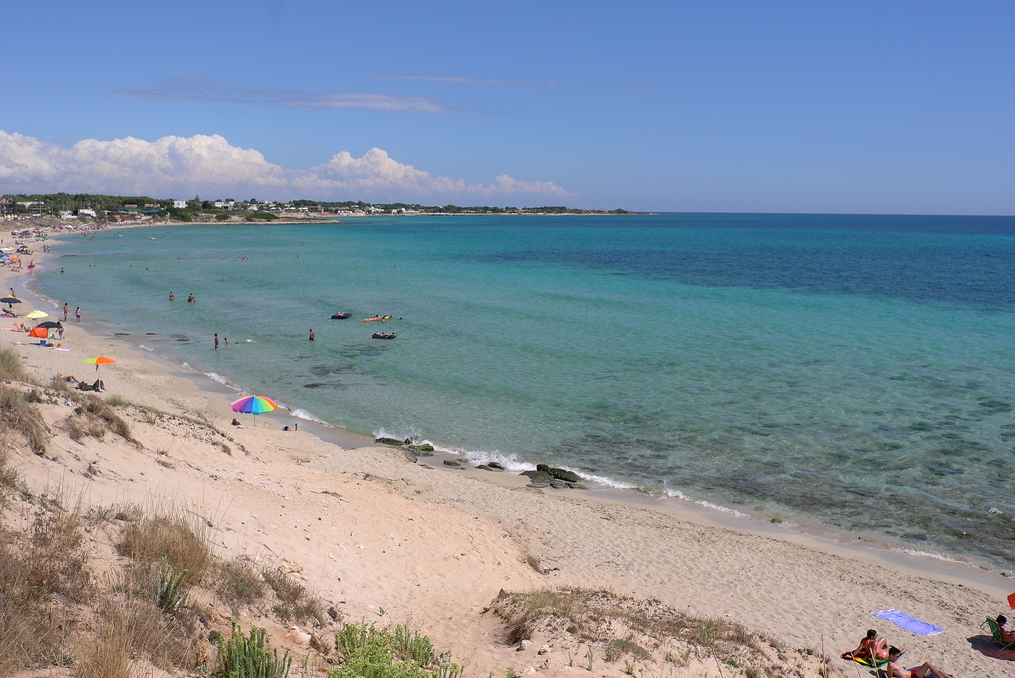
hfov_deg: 53.1
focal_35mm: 36
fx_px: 1016
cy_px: 339
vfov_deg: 36.9
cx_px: 508
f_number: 9
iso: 400
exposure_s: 1/2000
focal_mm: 24
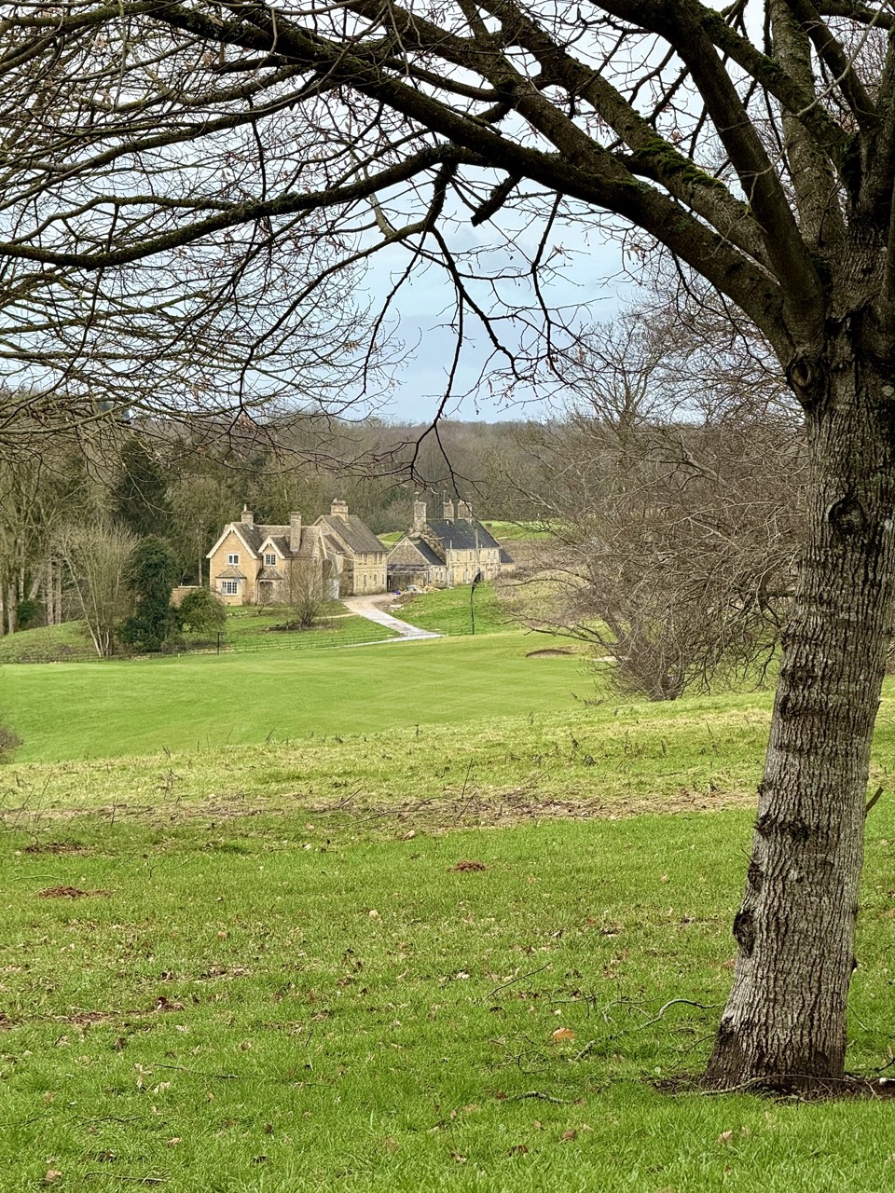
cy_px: 596
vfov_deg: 16.4
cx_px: 448
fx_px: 4137
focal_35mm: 120
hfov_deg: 12.3
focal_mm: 15.66
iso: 50
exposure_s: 1/389
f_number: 2.8
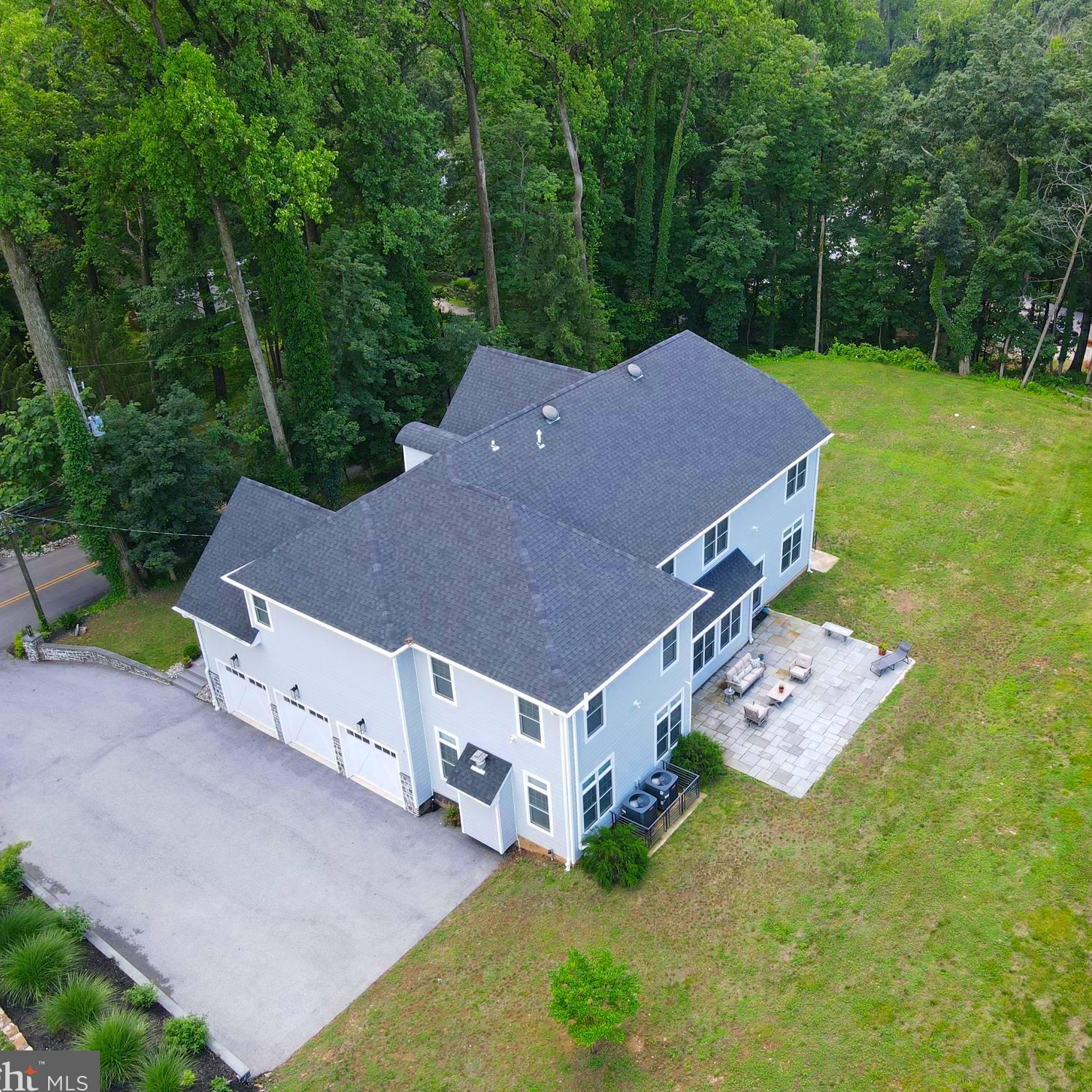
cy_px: 550
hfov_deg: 55.1
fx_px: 1035
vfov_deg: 55.6
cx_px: 664
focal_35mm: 29
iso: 100
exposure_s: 1/40
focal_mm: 4.5
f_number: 2.8
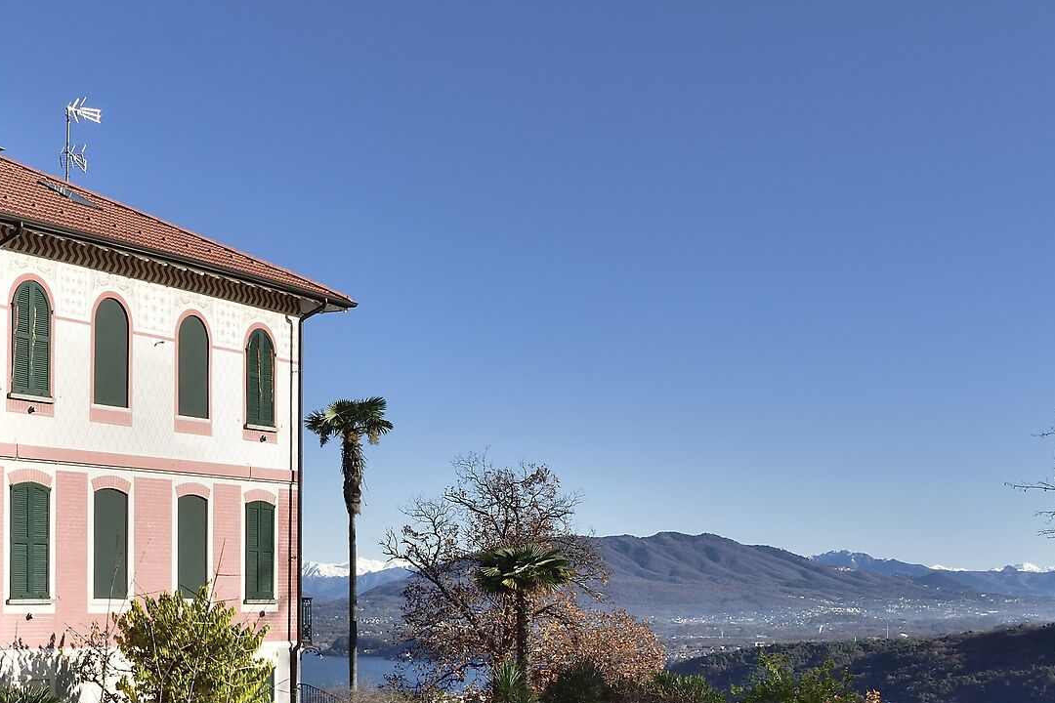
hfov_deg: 33.4
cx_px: 460
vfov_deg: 22.4
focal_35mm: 60
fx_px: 1758
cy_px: 529
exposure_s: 1/30
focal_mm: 18
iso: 100
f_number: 11
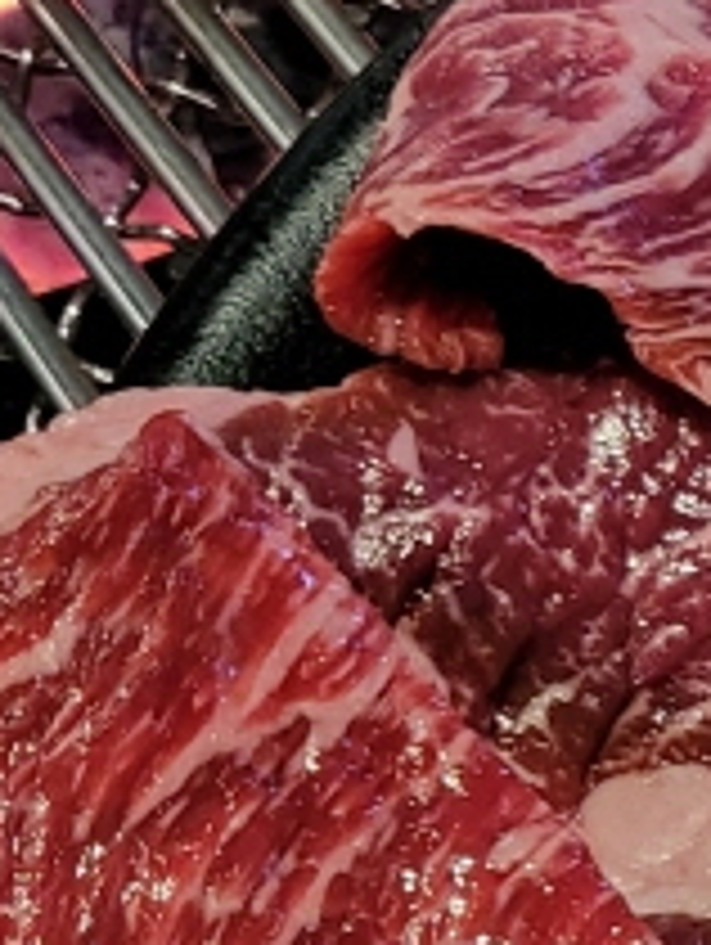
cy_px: 864
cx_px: 1658
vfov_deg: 14.3
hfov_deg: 9.7
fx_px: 3717
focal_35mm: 136
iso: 400
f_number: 1.8
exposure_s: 1/40
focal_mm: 4.25
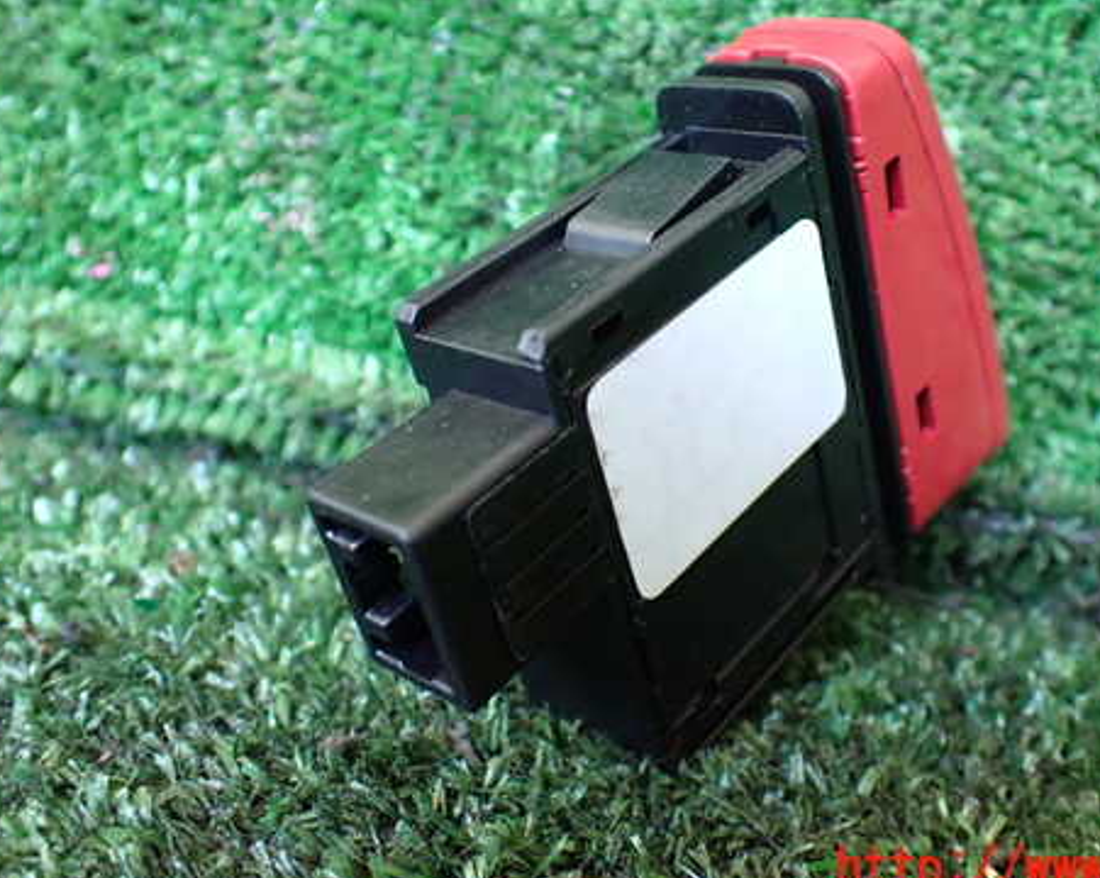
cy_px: 351
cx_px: 656
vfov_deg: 38.0
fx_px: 1269
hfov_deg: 46.6
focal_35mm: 39
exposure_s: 1/100
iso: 800
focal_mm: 5.4
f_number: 2.3
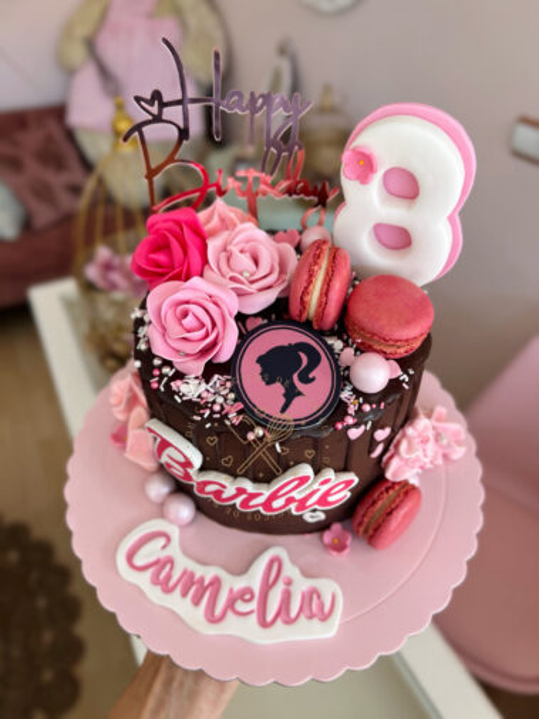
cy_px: 360
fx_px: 540
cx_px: 270
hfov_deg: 53.1
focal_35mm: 26
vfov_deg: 67.3
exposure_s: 1/121
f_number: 1.5
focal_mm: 5.7
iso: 40
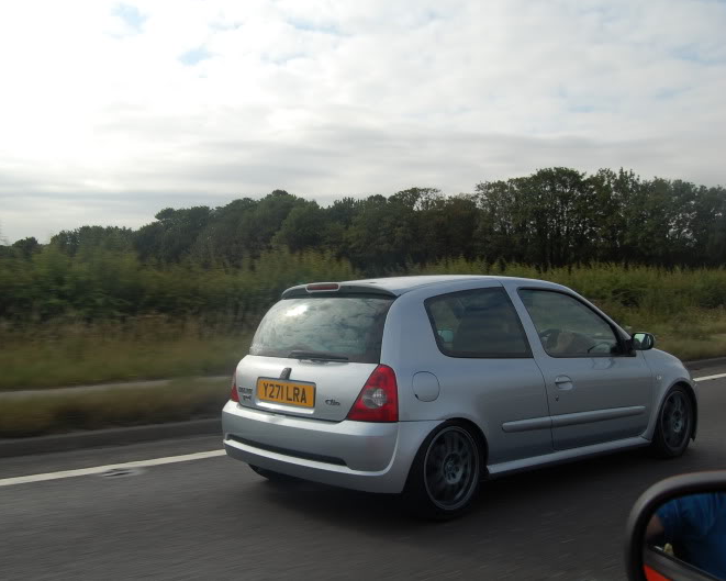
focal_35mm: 34
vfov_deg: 43.4
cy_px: 290
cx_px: 295
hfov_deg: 52.5
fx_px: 731
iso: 200
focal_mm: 20
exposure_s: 1/320
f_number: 9
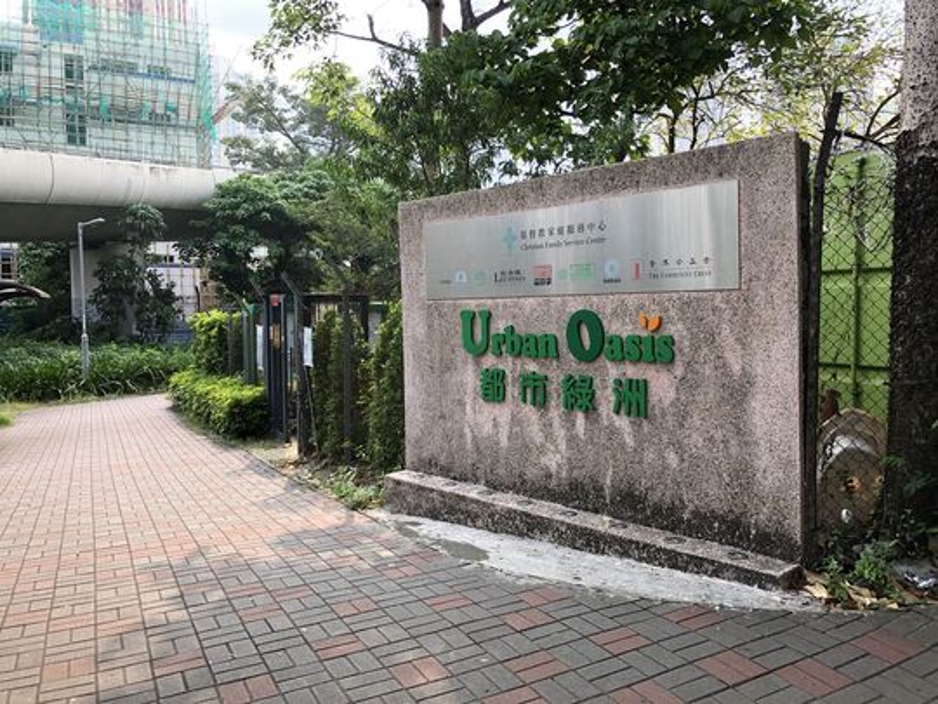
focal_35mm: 28
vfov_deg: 49.7
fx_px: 759
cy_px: 352
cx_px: 469
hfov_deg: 63.4
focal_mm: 3.99
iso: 20
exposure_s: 1/318
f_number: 1.8
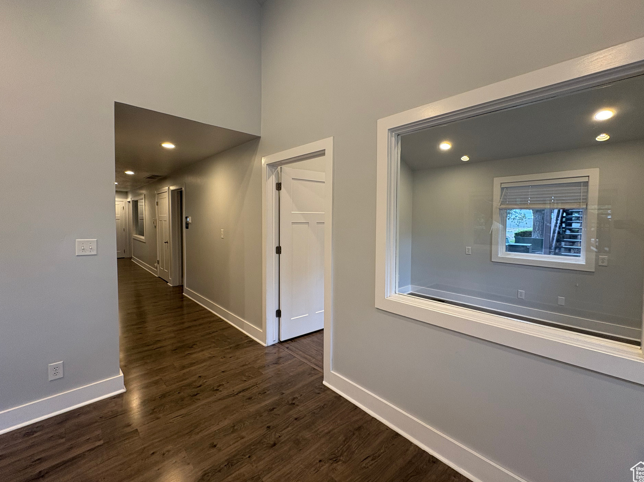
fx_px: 279
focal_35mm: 15
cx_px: 313
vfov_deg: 81.7
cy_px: 230
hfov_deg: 98.2
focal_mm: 2.22
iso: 160
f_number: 2.2
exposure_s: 1/60
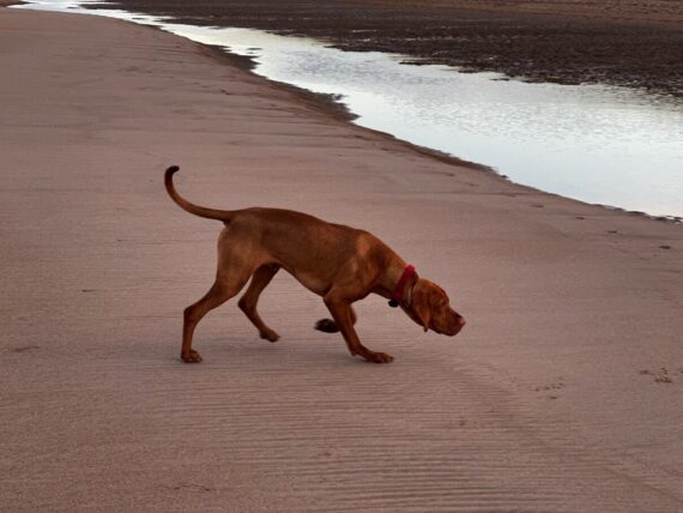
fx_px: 1520
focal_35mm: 77
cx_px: 342
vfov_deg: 19.2
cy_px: 256
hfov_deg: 25.3
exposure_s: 1/122
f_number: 2.8
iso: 40
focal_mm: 9
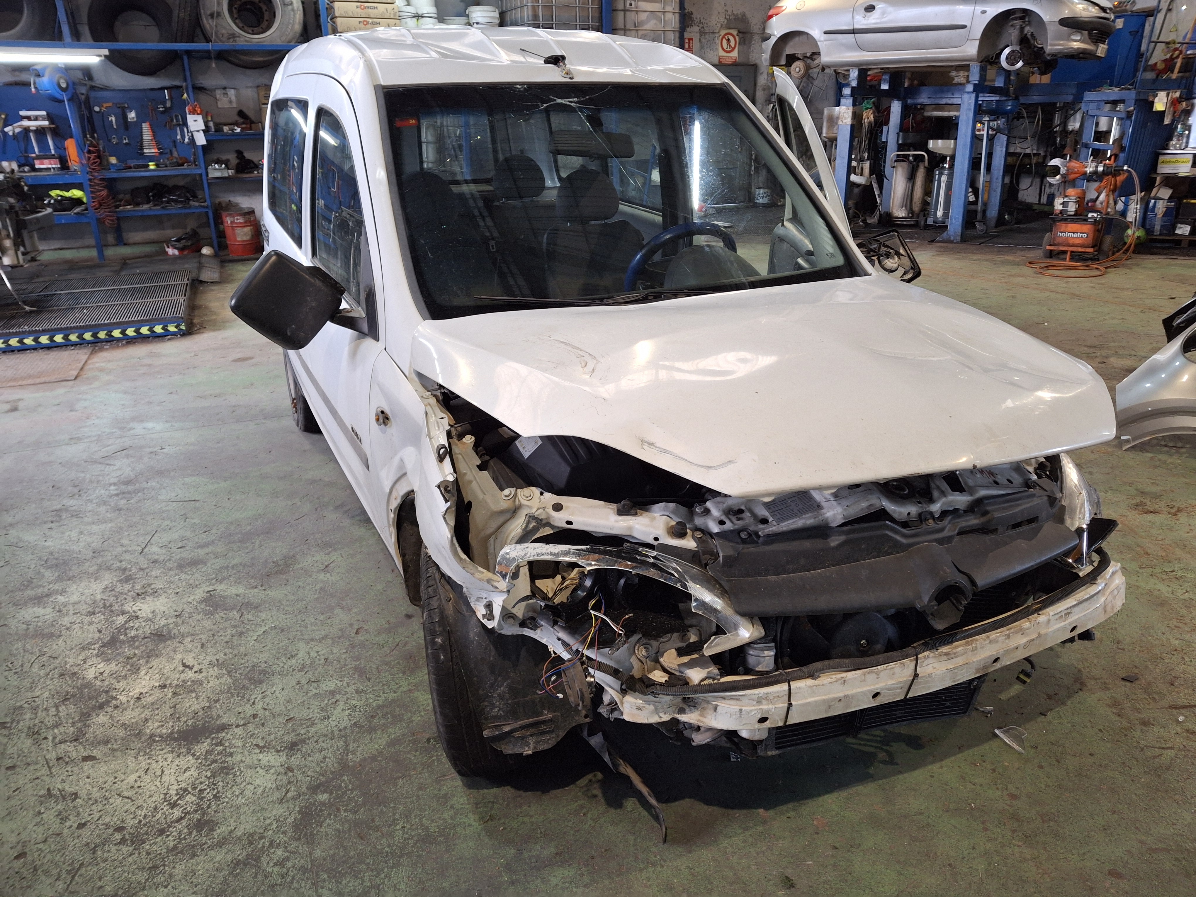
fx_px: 864
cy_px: 448
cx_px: 598
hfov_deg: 69.4
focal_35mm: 25
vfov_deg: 54.9
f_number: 1.8
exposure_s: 1/50
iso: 200
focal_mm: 4.69
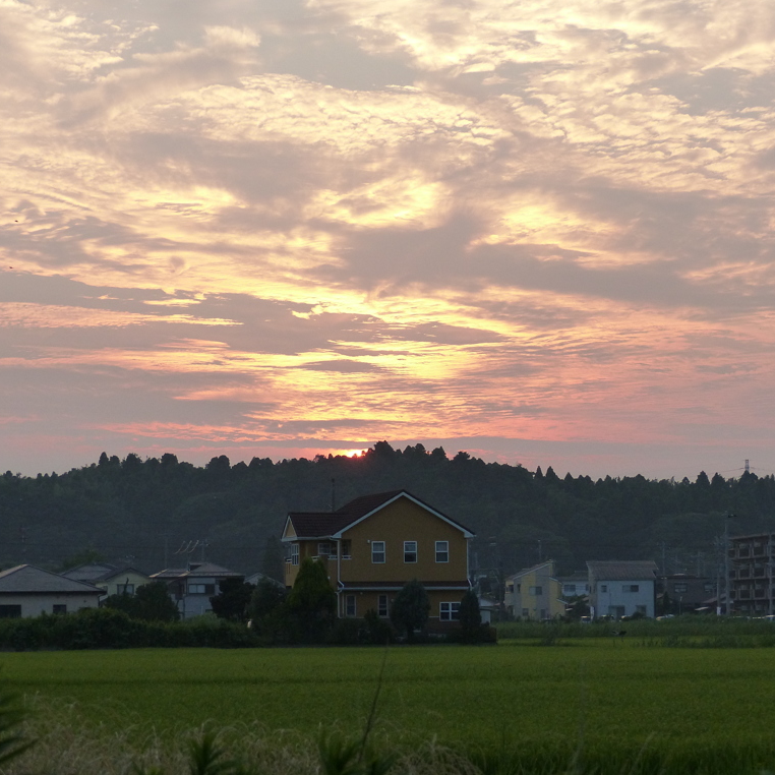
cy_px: 388
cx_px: 473
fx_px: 3369
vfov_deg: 13.1
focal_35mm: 133
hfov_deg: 13.1
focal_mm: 20.1
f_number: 2.8
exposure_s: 1/800
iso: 250
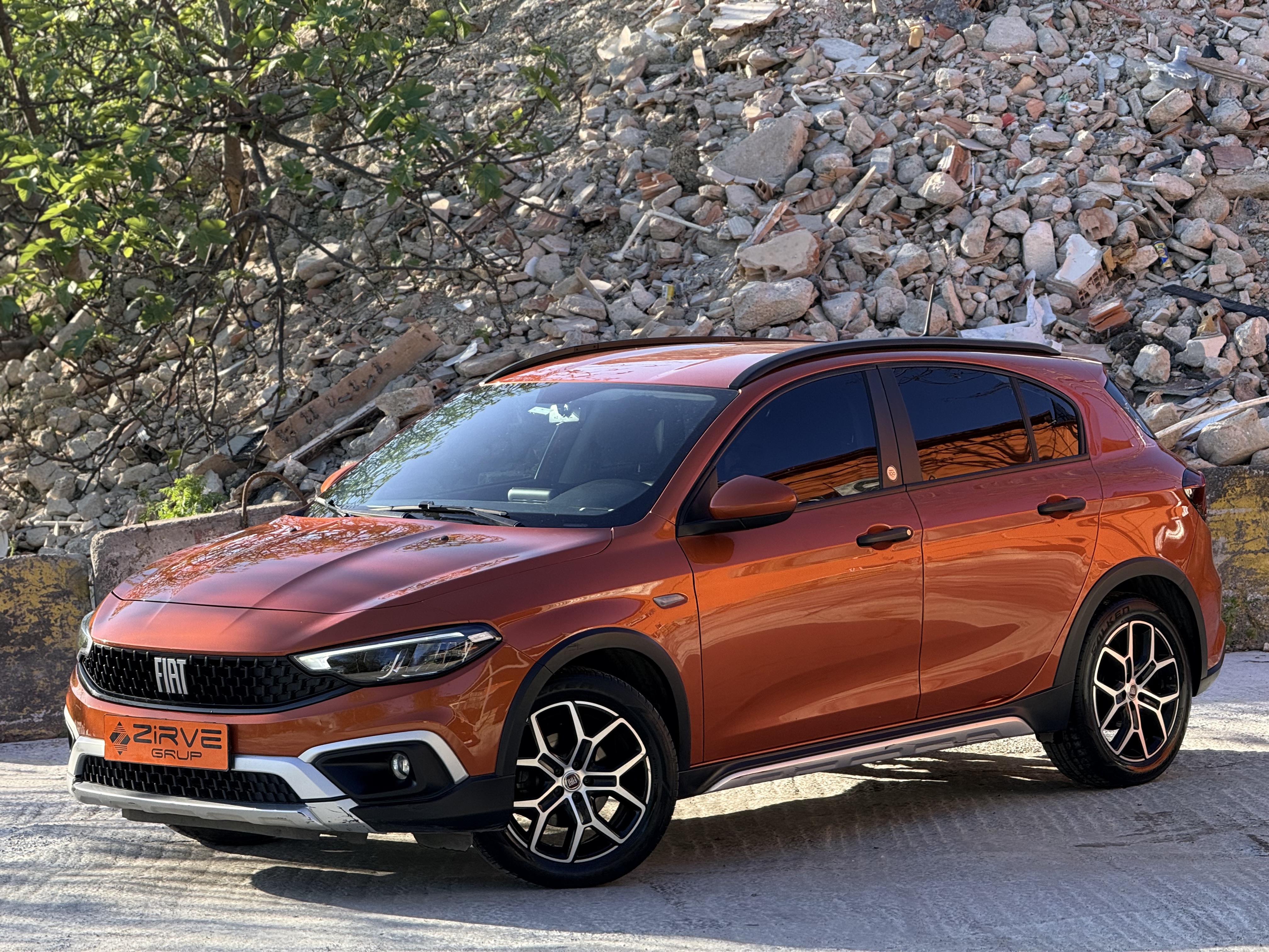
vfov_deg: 12.3
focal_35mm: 120
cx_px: 634
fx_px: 4399
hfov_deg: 16.4
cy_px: 476
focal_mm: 15.66
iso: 64
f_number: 2.8
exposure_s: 1/369
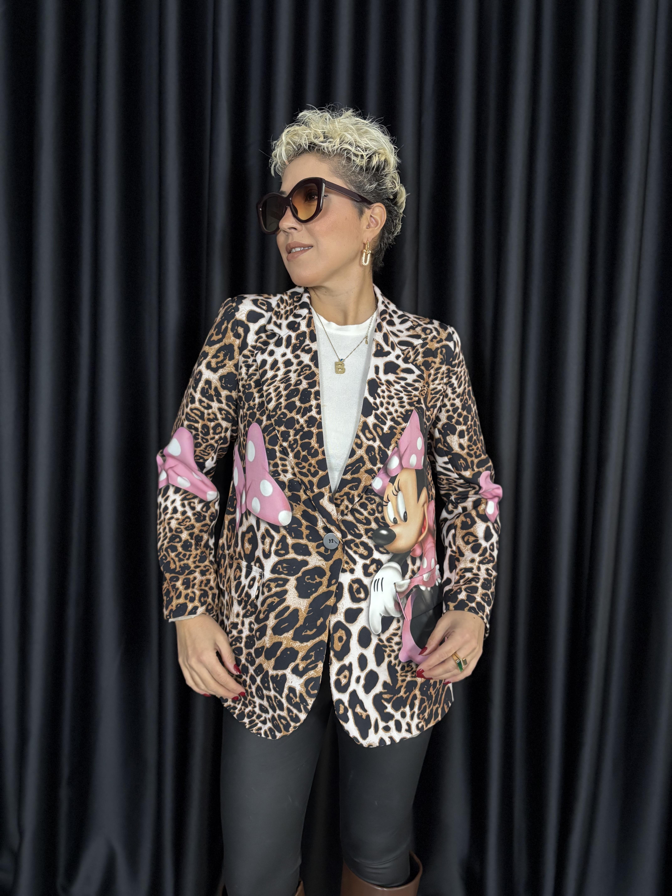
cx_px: 336
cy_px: 448
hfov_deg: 53.1
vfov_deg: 67.3
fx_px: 673
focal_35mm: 26
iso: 320
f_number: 1.6
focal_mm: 5.96
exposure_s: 1/60
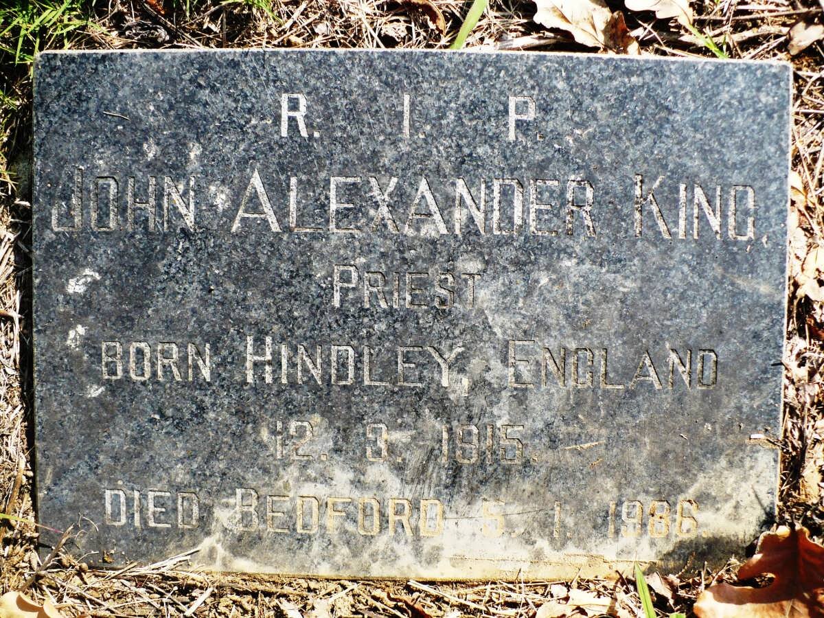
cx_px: 412
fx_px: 881
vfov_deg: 38.7
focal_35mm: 37
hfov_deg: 50.1
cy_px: 309
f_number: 2.8
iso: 100
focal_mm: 6.1
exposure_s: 1/500
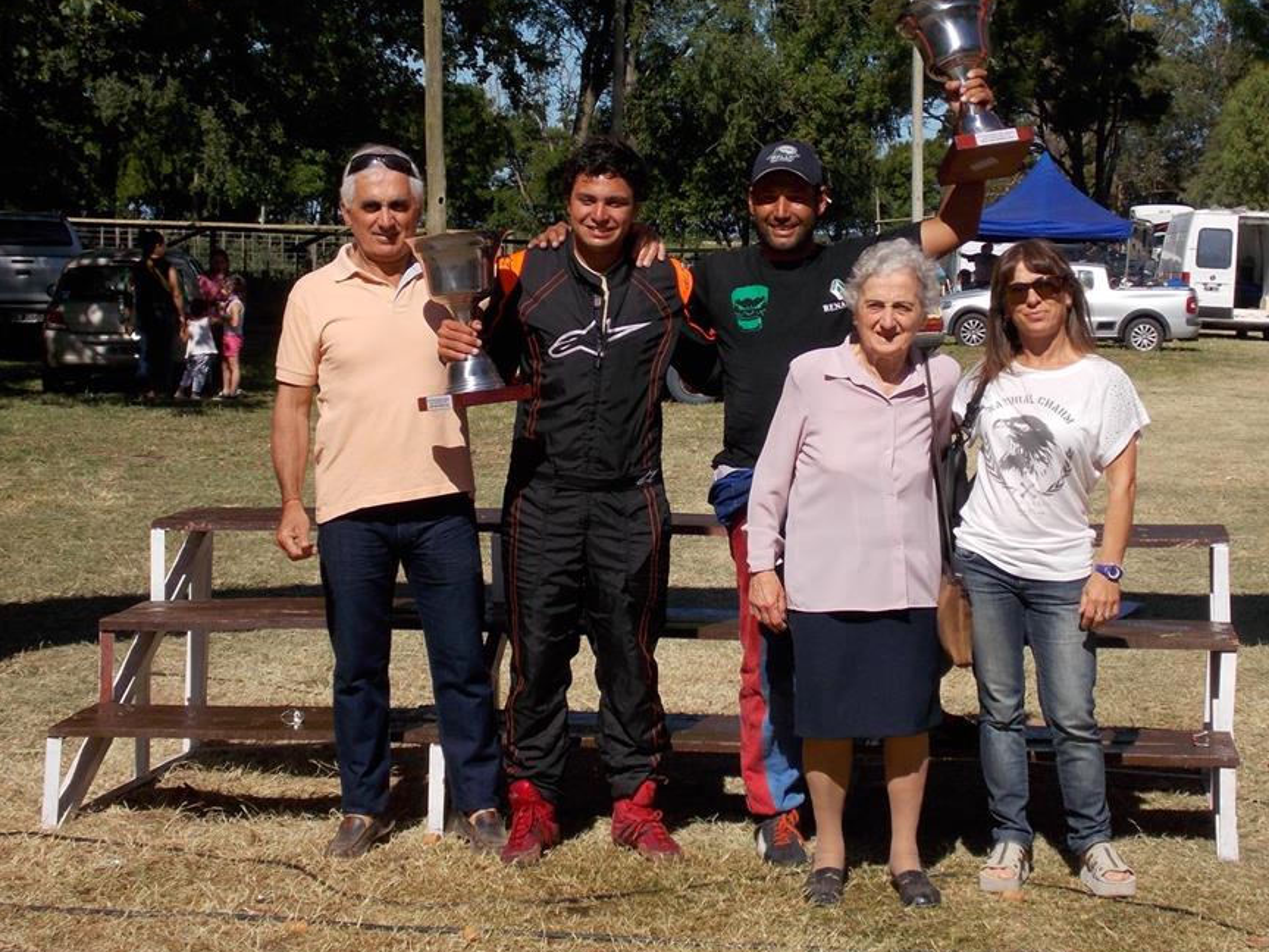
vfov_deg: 19.1
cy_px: 479
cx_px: 728
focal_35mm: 77
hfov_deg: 25.3
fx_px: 2823
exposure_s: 1/1000
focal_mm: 11.5
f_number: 4.1
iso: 80
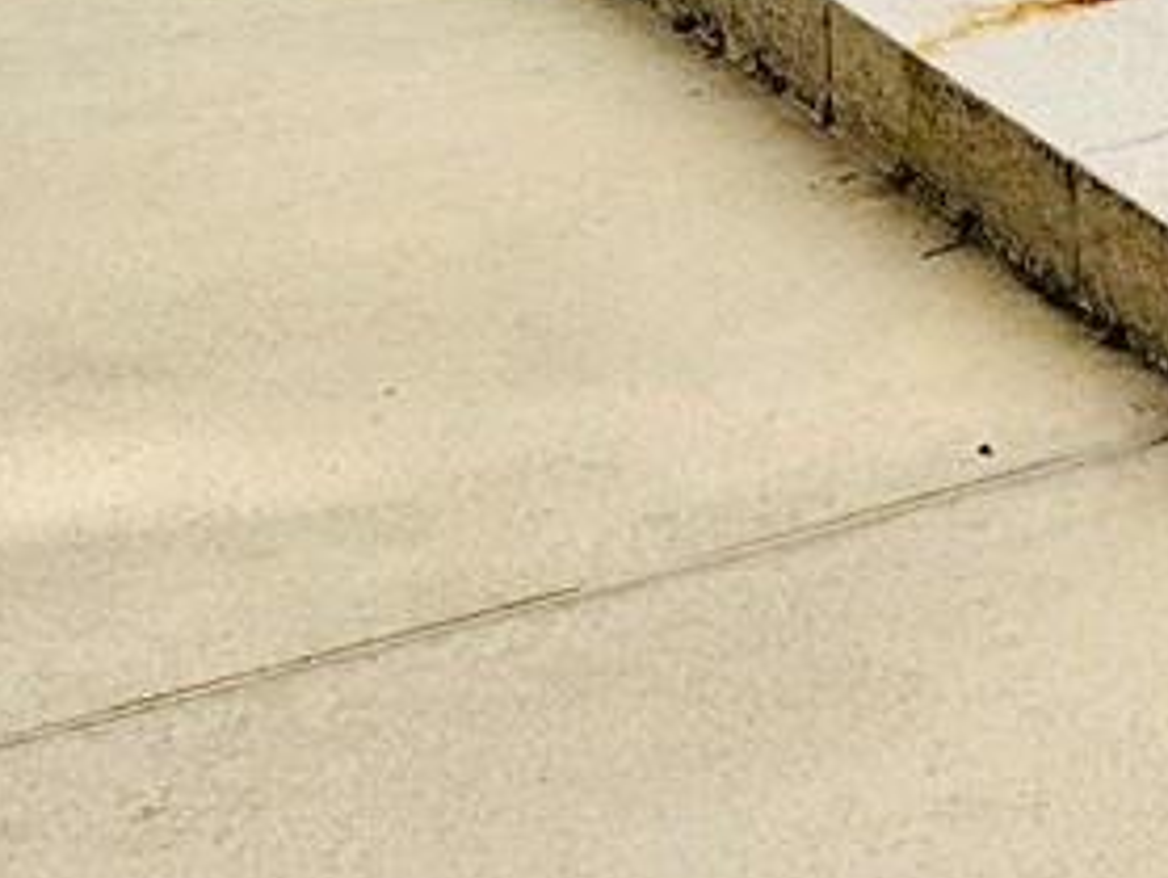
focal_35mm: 138
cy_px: -970
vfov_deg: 9.9
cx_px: 1924
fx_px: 4660
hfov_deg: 13.2
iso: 80
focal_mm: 6.86
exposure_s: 1/1562
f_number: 1.78
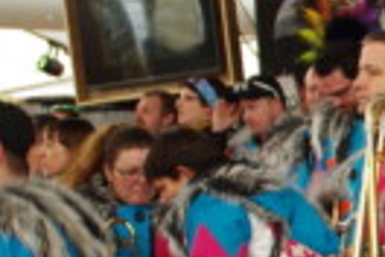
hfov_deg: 10.6
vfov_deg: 7.3
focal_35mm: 187
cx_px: 566
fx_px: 1999
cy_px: 212
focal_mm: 33
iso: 200
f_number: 4
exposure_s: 1/60
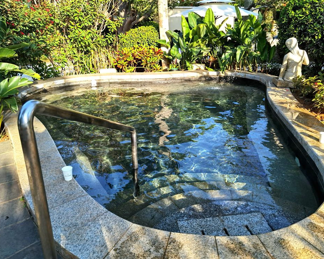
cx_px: 162
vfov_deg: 49.9
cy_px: 126
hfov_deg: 60.5
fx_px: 278
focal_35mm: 29
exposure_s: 1/1397
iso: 50
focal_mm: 6.71
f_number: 1.9
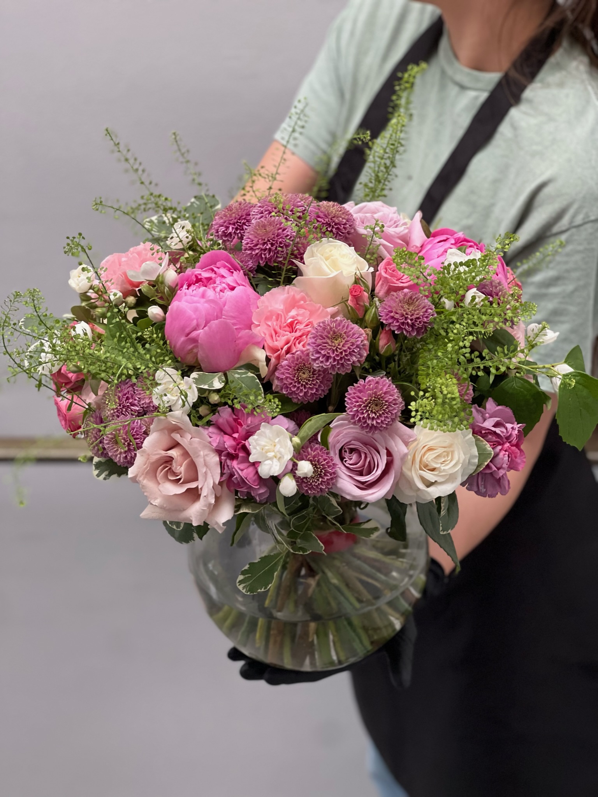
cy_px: 398
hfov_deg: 19.1
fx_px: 1774
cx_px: 299
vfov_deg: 25.3
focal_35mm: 77
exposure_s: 1/121
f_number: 2.8
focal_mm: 9
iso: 125
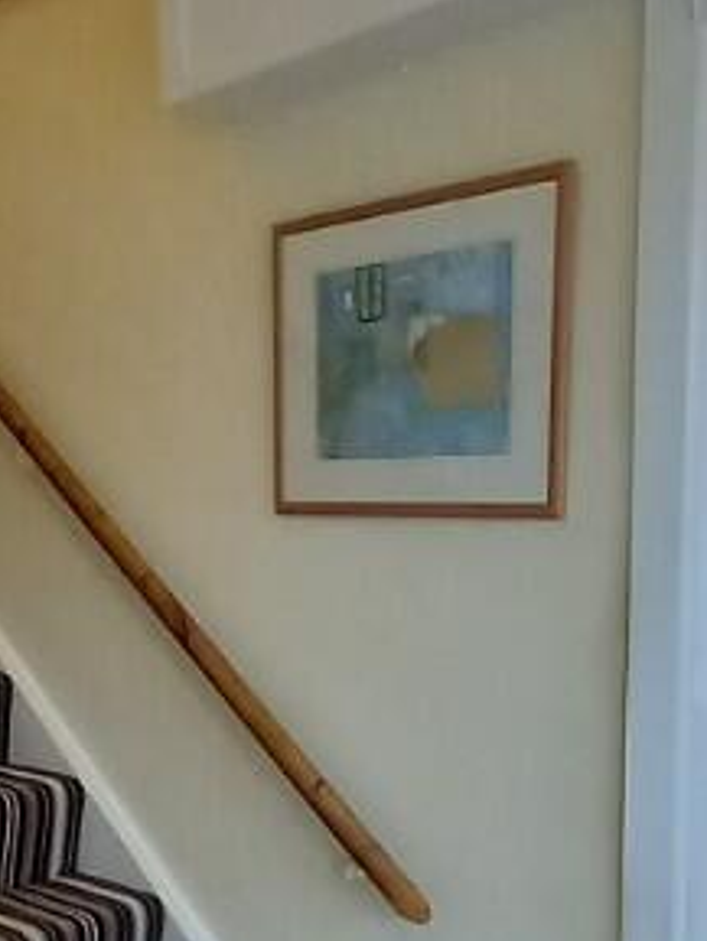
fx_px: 1252
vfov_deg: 39.9
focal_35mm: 46
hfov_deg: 30.8
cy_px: 723
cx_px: 147
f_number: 2.2
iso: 200
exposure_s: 1/33
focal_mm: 1.13
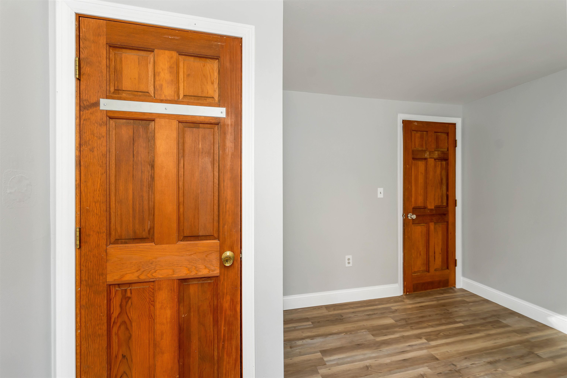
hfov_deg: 104.3
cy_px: 189
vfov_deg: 81.2
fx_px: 220
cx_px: 284
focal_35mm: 14
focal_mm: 14
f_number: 8
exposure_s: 1/8
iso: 400
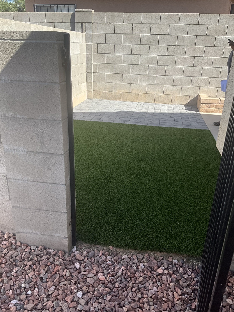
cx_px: 117
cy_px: 156
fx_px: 261
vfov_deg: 61.7
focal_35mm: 29
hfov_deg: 48.2
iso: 25
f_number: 1.8
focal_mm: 3
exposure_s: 1/709
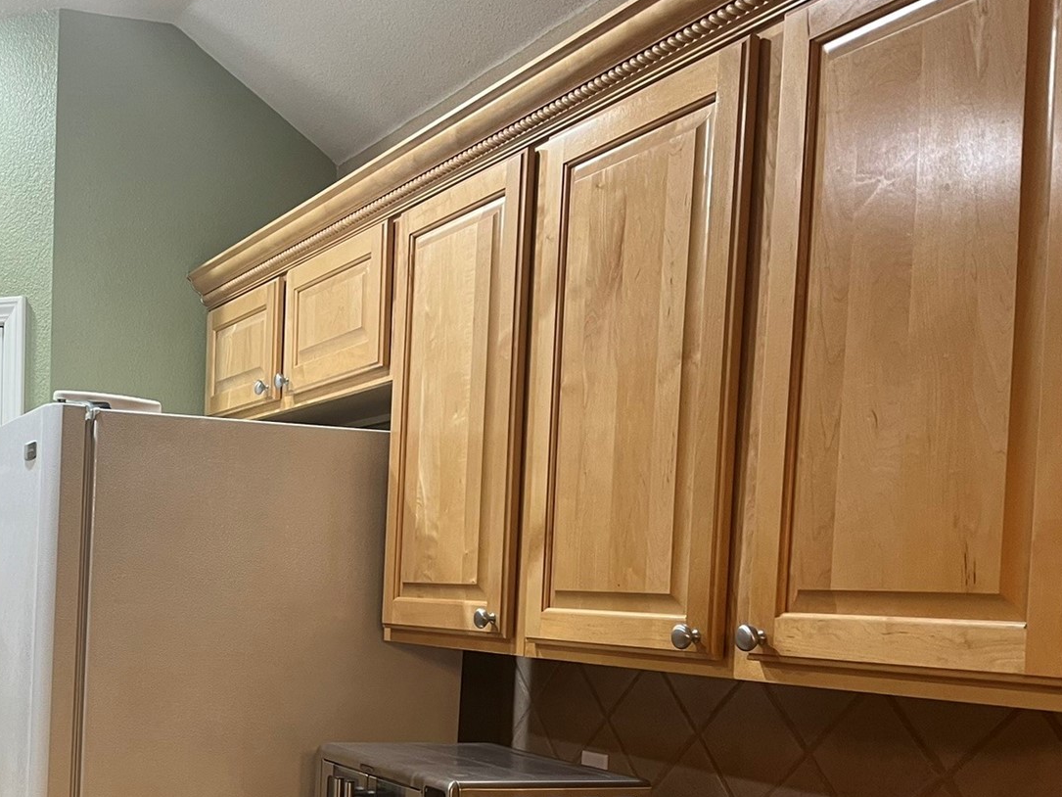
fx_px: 1411
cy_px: 667
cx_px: 127
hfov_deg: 38.7
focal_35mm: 46
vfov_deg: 30.5
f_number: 1.6
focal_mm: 5.1
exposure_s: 1/60
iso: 100
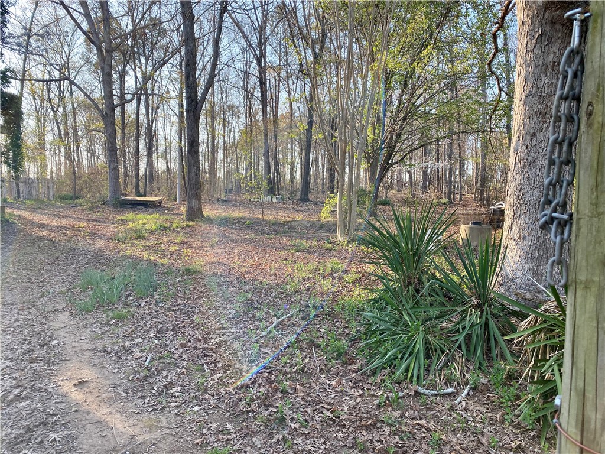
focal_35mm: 26
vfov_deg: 53.1
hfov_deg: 67.3
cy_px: 227
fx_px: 454
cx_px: 302
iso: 32
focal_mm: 4.25
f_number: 1.8
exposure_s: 1/346
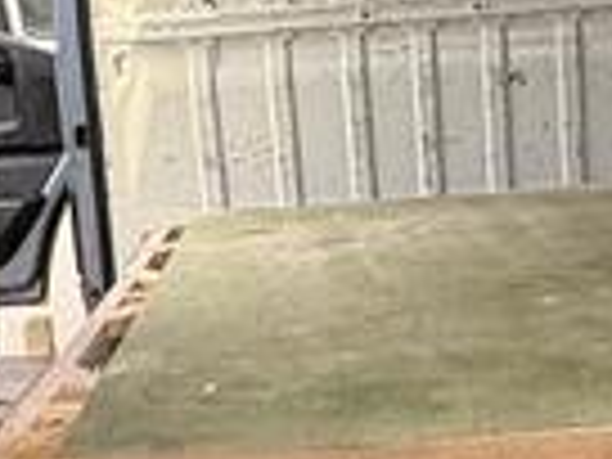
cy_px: 194
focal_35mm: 92
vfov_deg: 16.1
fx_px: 1627
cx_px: 400
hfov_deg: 21.2
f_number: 2.2
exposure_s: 1/136
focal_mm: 2.22
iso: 64
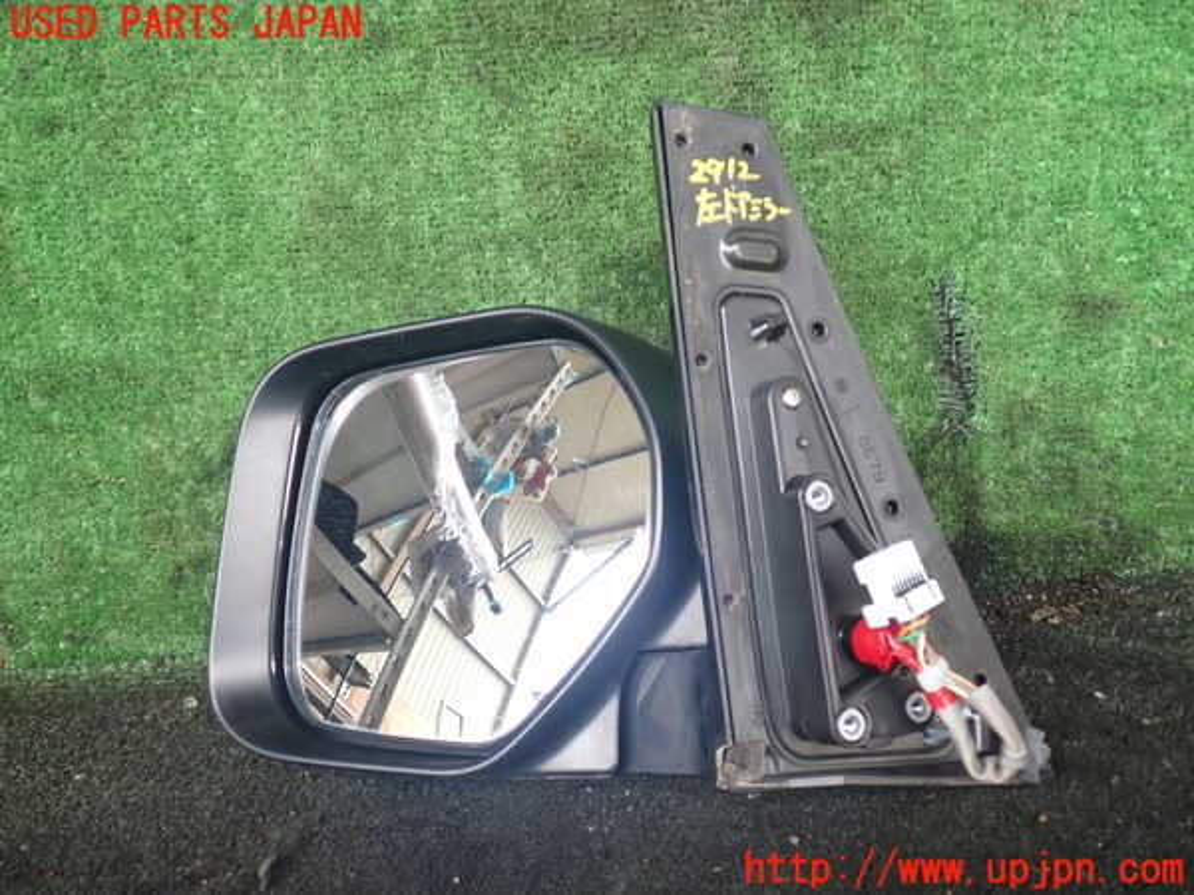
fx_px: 1035
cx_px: 597
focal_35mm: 30
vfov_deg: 46.8
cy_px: 448
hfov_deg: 60.0
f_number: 2.3
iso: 100
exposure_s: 1/60
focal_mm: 5.4
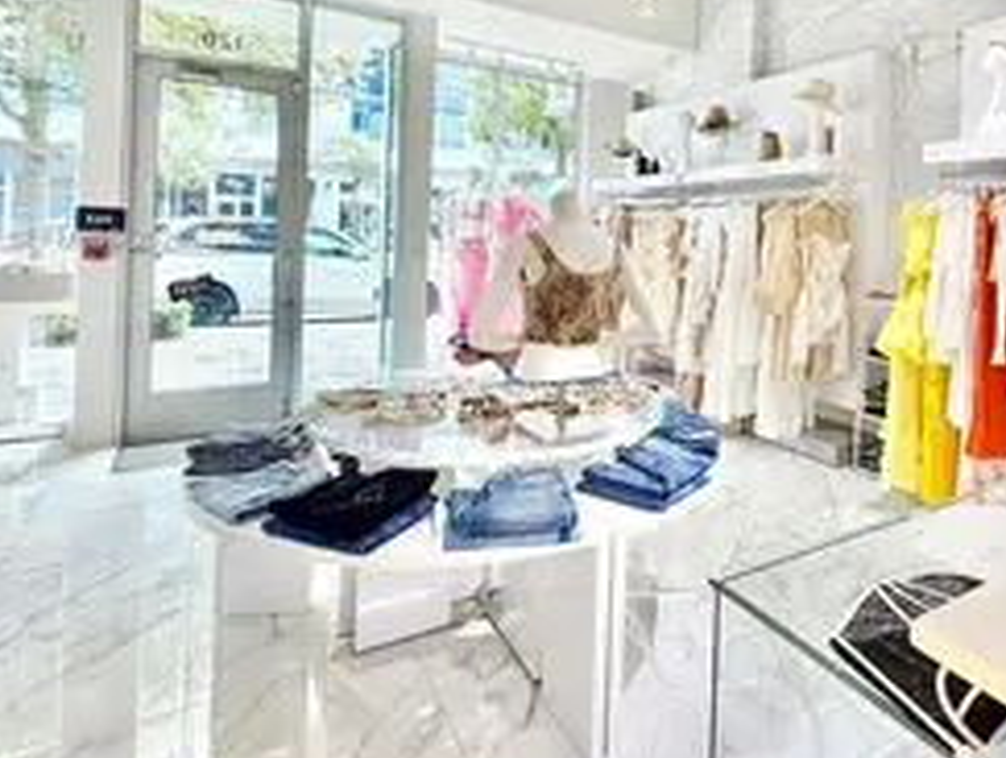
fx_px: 669
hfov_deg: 71.1
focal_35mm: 23
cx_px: 691
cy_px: 240
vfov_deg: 57.4
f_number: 2.2
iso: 125
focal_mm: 2.22
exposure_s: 1/120
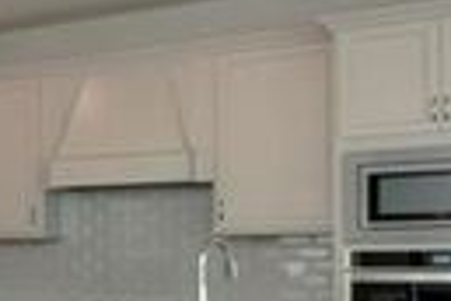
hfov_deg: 15.4
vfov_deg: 16.4
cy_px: 285
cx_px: -600
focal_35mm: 82
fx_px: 1027
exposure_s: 1/200
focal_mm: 10
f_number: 9
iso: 800
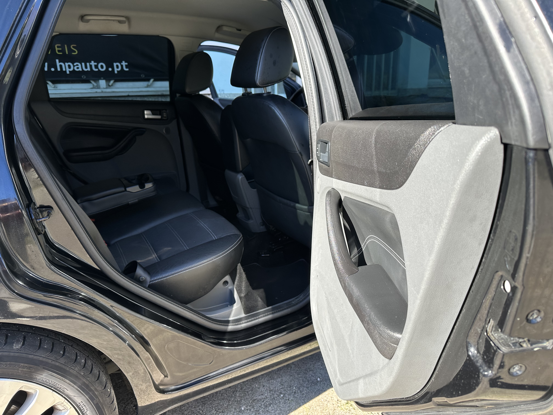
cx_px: 276
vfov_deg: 56.8
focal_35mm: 24
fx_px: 383
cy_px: 208
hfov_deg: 71.6
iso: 80
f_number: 1.78
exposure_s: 1/460
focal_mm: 6.86
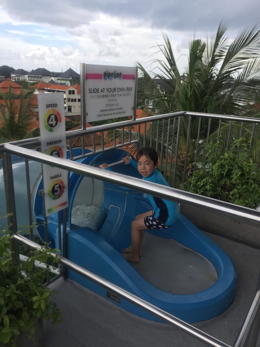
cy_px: 174
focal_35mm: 29
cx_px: 130
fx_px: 290
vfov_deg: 61.7
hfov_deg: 48.2
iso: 32
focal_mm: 4.15
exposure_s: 1/732
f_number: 2.2
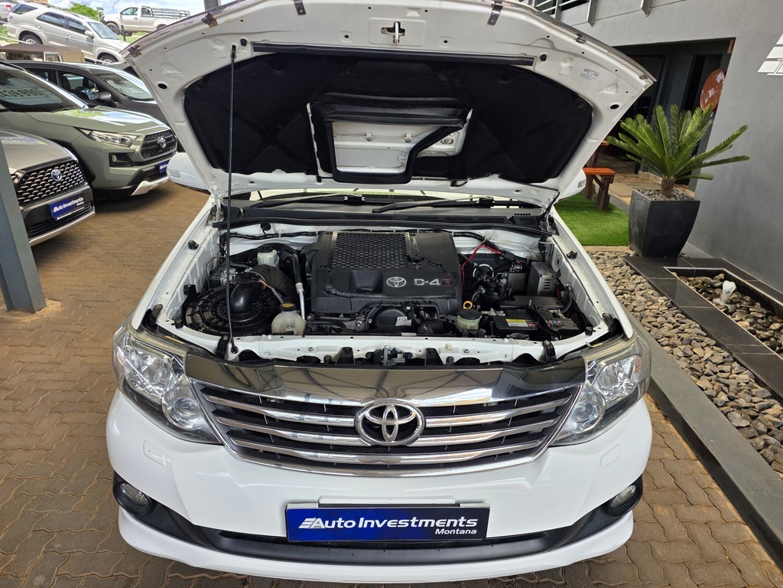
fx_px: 520
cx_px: 392
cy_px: 294
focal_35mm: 23
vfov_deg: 58.9
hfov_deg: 73.9
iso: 40
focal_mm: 6.25
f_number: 1.7
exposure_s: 1/359
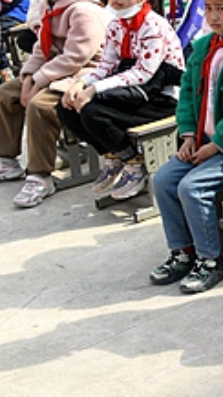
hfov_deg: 9.2
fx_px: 1136
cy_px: 105
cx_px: 653
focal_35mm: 108
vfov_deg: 19.7
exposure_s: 1/125
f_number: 5.6
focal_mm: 28
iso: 64
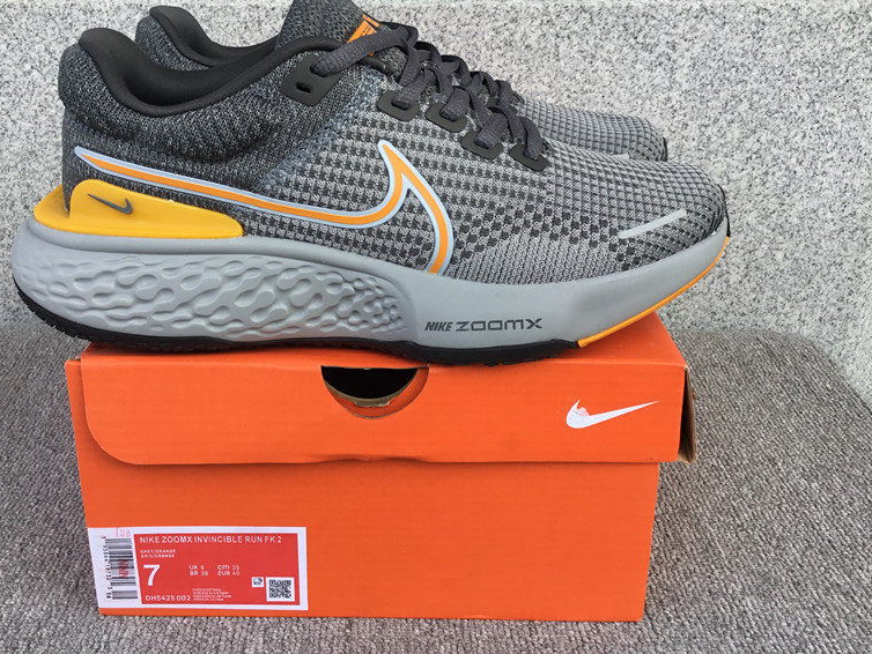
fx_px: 932
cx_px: 379
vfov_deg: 38.6
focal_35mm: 37
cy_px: 285
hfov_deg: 50.0
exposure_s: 1/111
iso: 25
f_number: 2.4
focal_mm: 3.3
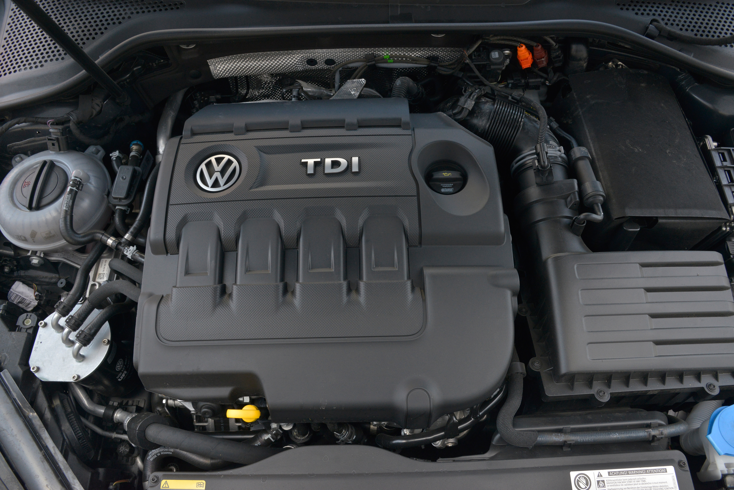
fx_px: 489
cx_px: 367
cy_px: 245
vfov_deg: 53.2
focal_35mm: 24
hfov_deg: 73.7
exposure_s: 1/125
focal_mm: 24
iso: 900
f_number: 9
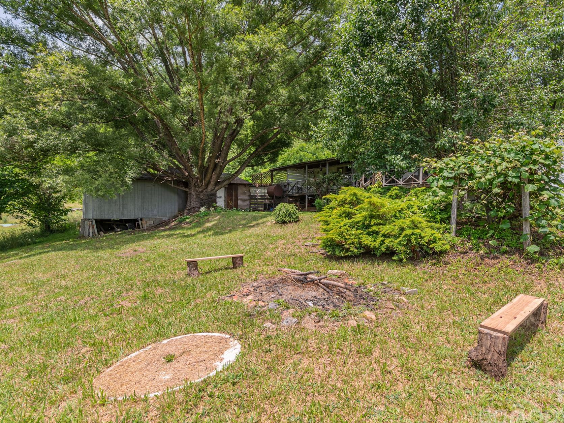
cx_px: 324
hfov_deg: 81.2
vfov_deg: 66.0
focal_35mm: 20
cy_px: 216
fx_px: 326
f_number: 7.1
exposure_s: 1/2500
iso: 320
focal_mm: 17
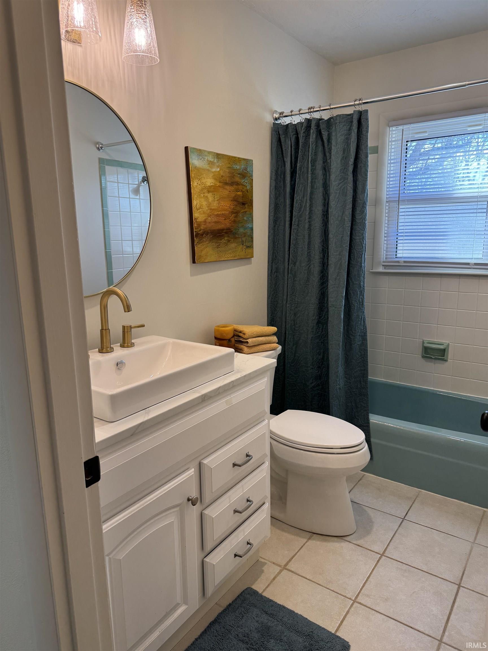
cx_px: 244
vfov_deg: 71.6
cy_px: 326
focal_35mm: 24
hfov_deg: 56.8
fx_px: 451
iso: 100
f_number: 1.78
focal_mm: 6.76
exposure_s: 1/120
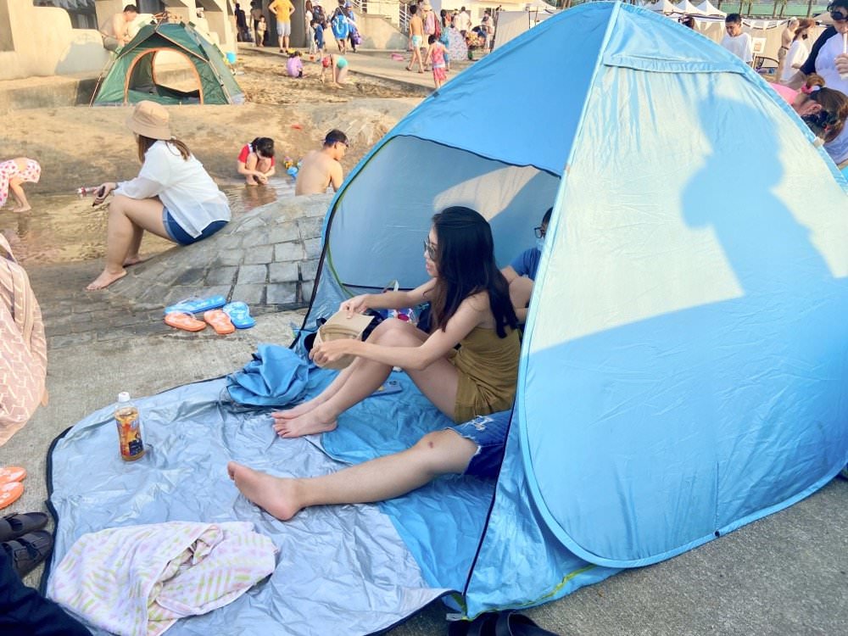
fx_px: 637
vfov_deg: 53.1
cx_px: 424
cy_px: 318
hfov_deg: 67.3
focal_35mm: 26
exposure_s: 1/630
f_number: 1.8
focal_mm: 4.25
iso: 32
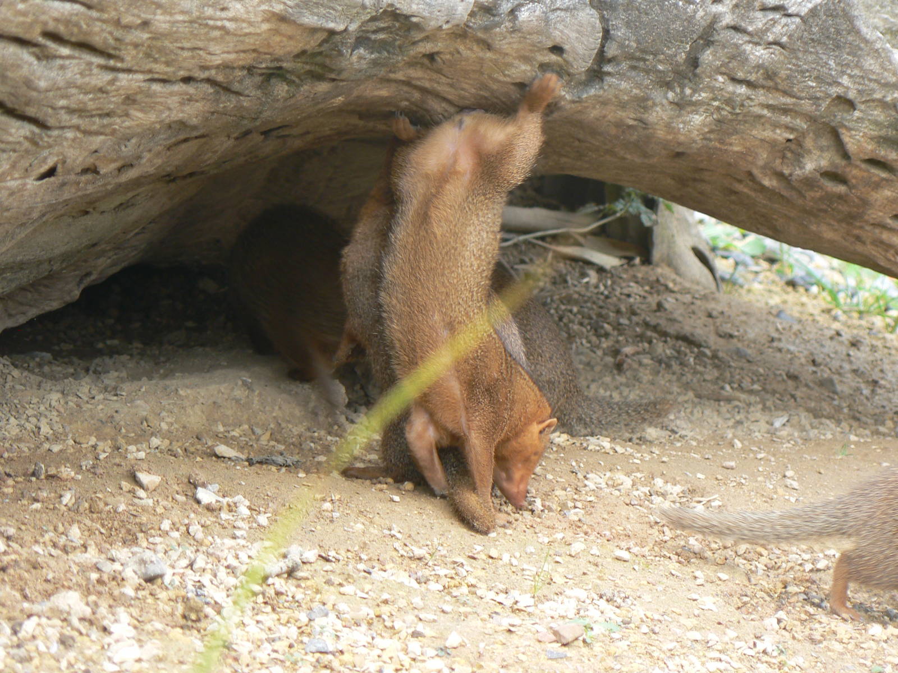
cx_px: 449
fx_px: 5603
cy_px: 336
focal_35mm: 216
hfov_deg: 9.2
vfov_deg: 6.9
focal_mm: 35.9
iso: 80
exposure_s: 1/80
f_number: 4
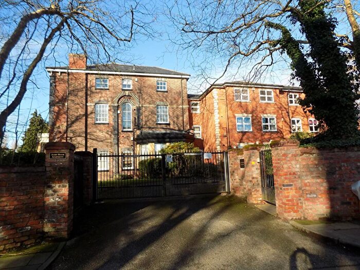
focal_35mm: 23
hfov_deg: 73.9
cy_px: 135
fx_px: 239
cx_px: 180
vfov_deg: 58.9
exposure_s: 1/400
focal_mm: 4
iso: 80
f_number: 3.1
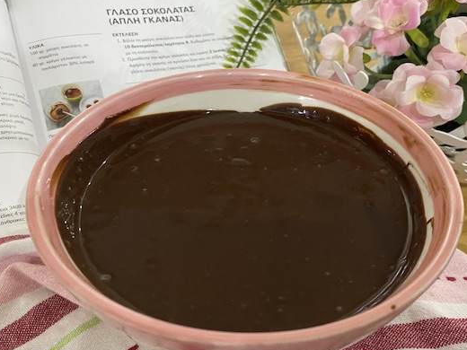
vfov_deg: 46.8
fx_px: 405
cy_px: 185
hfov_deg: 59.8
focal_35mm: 30
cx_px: 259
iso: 500
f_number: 1.8
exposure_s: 1/25
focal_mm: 4.25
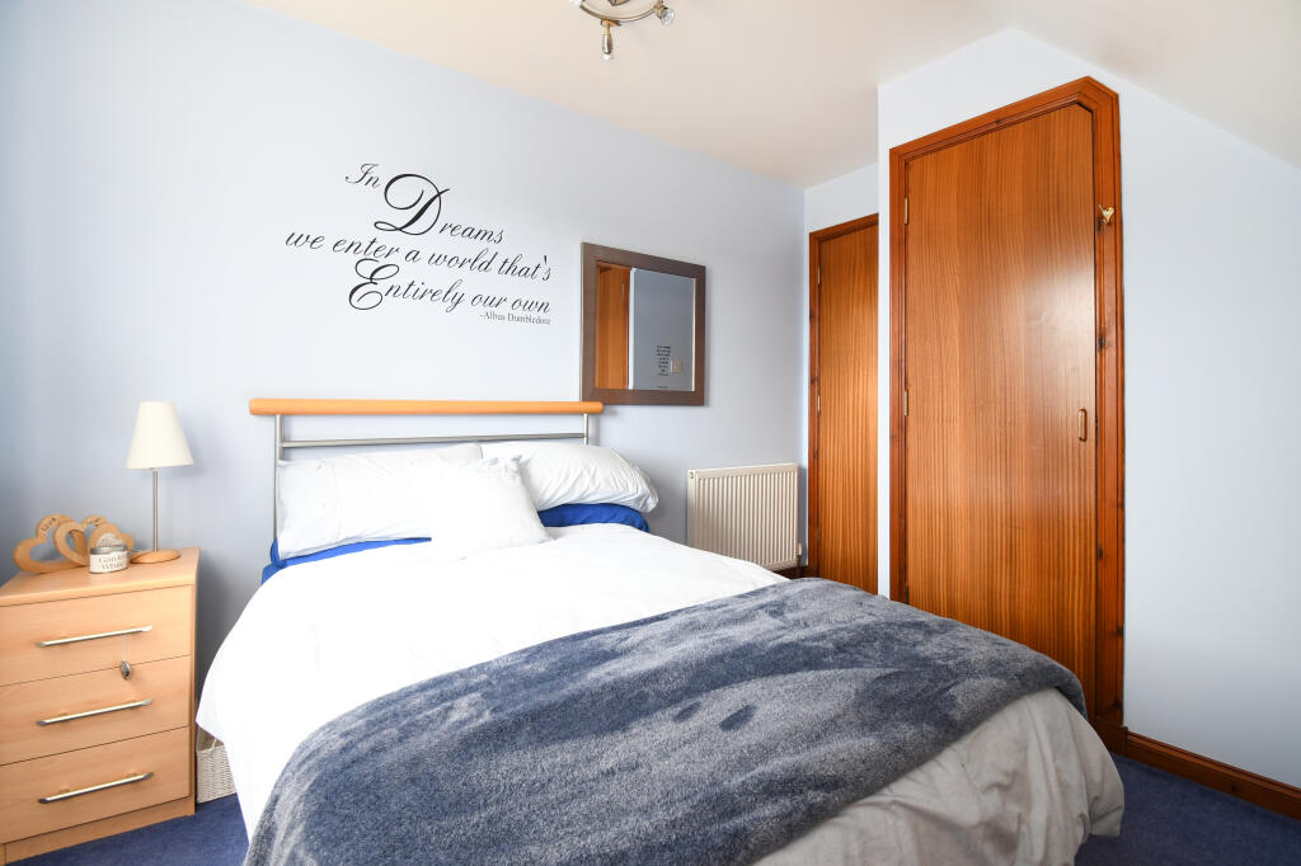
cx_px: 650
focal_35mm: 15
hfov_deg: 100.4
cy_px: 433
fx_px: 542
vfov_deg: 77.3
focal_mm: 10
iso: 320
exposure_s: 1/6
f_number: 10
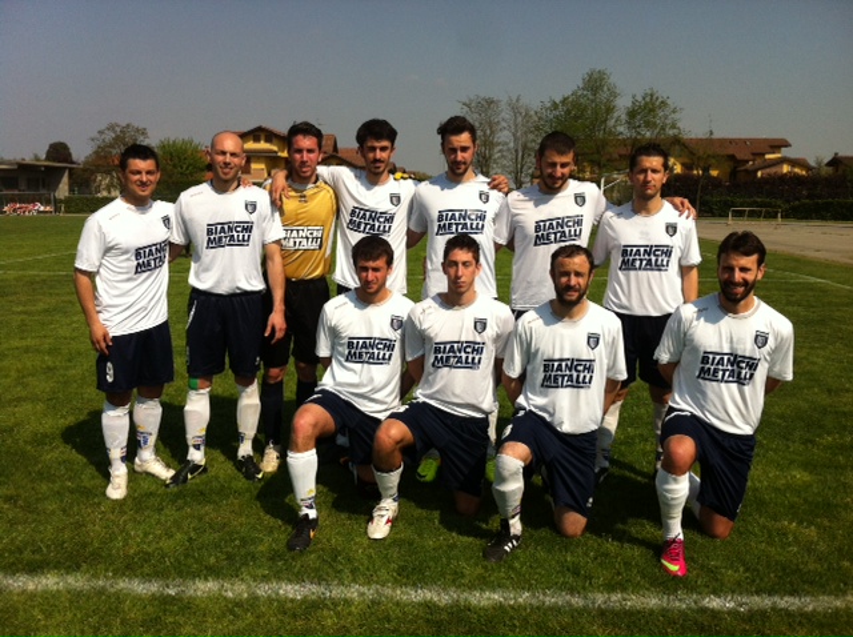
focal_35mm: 35
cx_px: 426
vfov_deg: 40.6
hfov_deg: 52.7
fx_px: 861
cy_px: 318
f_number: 2.8
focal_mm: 3.85
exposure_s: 1/2155
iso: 80
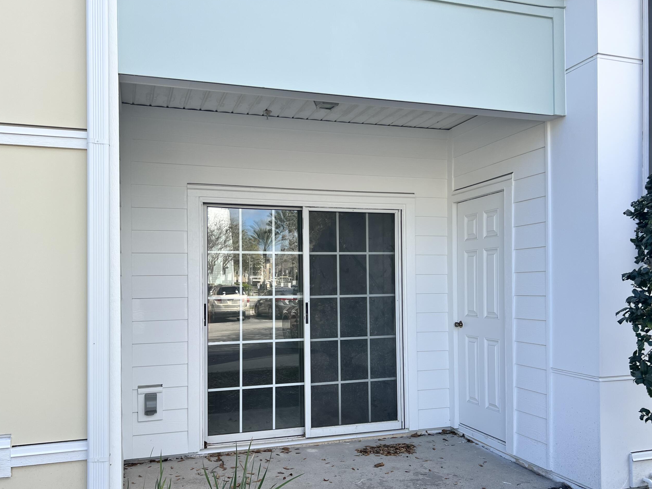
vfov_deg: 45.3
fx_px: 584
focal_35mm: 31
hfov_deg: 58.4
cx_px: 324
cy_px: 280
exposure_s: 1/1344
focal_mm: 5.7
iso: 50
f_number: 1.5
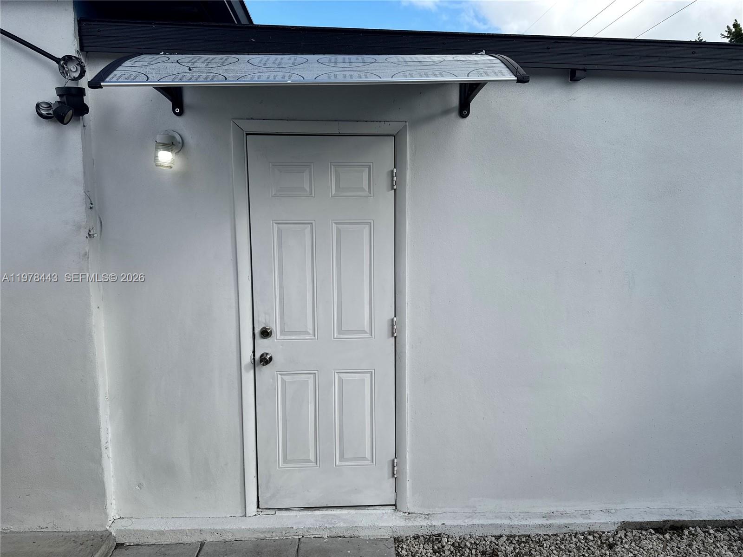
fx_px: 515
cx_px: 372
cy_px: 278
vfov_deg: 56.8
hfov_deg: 71.6
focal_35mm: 24
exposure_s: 1/3247
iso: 80
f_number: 1.78
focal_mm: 6.76
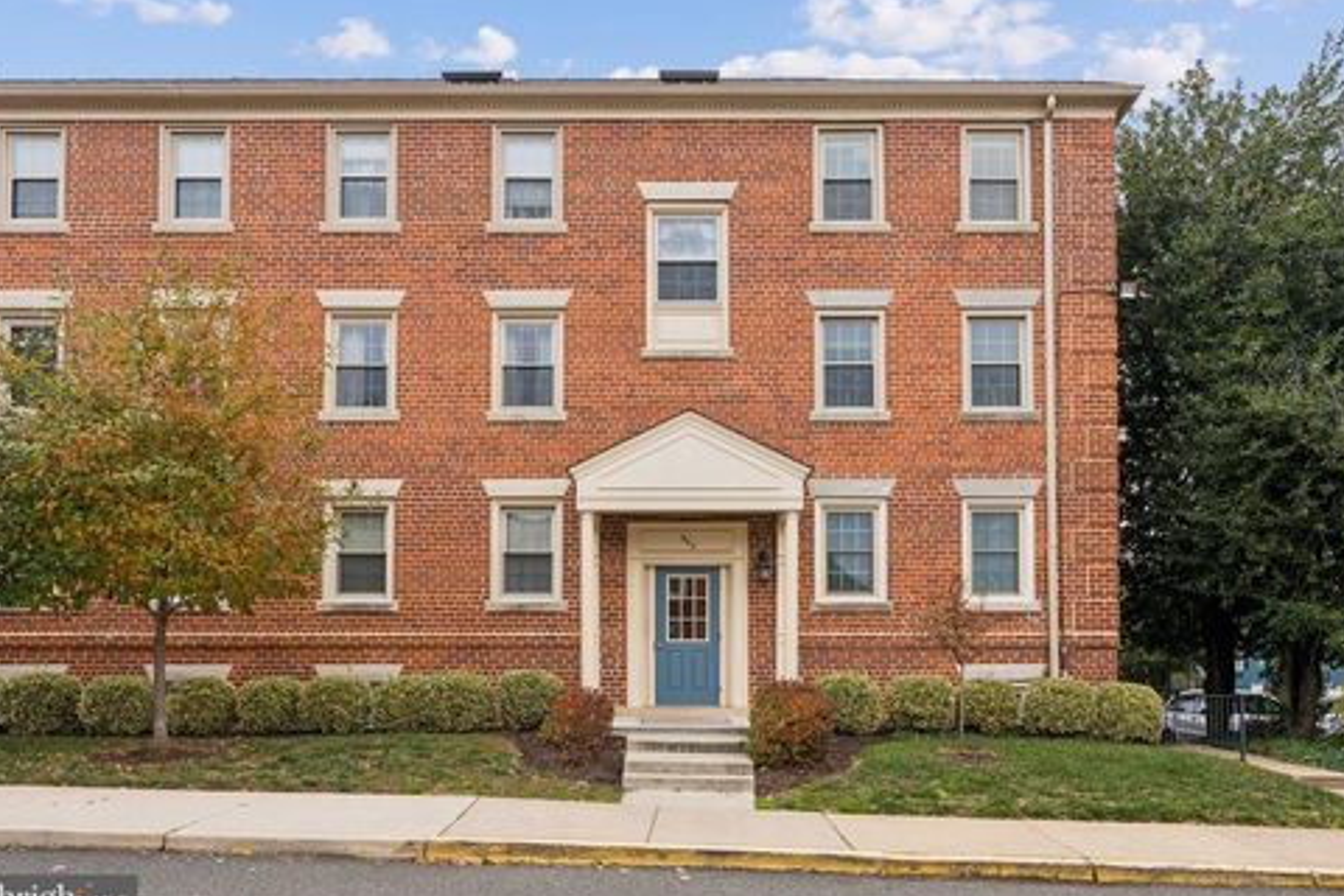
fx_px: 933
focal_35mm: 25
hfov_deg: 71.5
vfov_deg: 51.3
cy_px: 458
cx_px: 686
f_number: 8
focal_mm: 24
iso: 200
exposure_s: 1/80
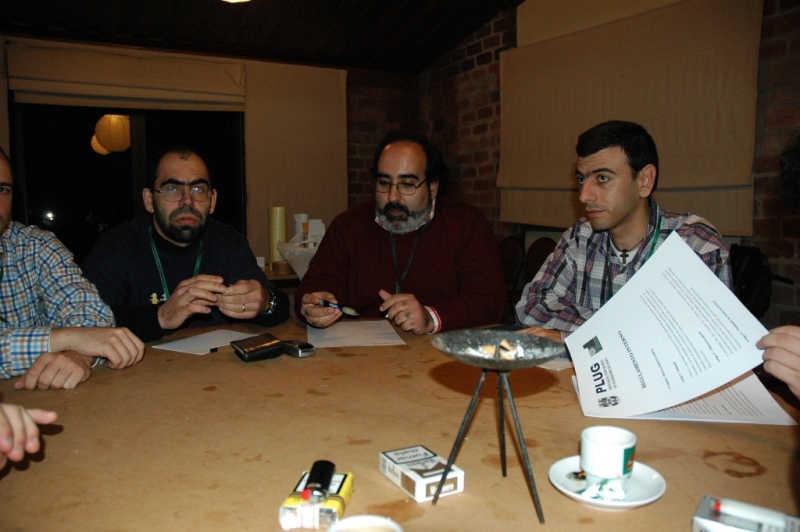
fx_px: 599
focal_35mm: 27
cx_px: 400
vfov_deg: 47.9
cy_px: 266
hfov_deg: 67.4
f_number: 4
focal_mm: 18
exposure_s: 1/60
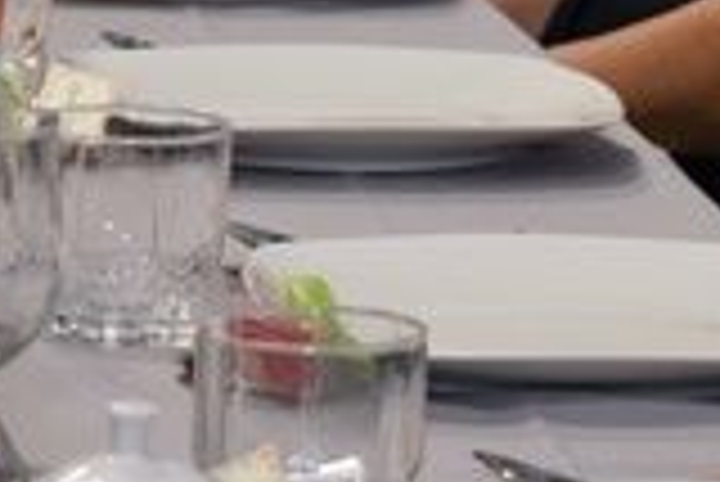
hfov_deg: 4.9
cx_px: 842
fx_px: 8427
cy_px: -144
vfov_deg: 3.3
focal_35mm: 421
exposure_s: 1/80
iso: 800
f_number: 5
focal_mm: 50
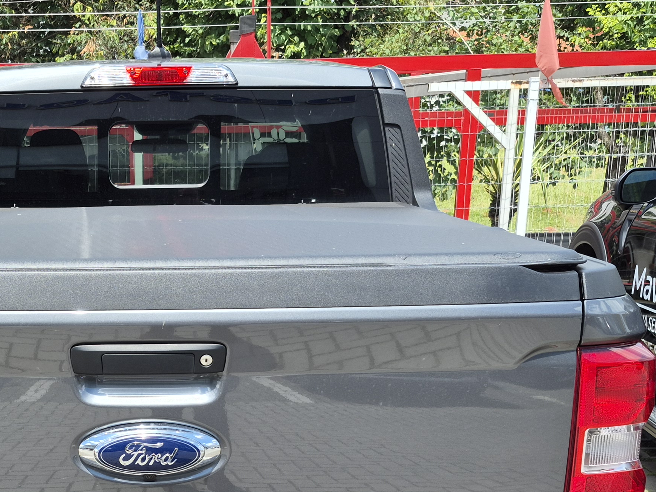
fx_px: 1004
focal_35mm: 53
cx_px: 132
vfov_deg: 26.4
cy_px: 465
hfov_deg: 35.0
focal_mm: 5.4
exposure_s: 1/780
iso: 25
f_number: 1.8
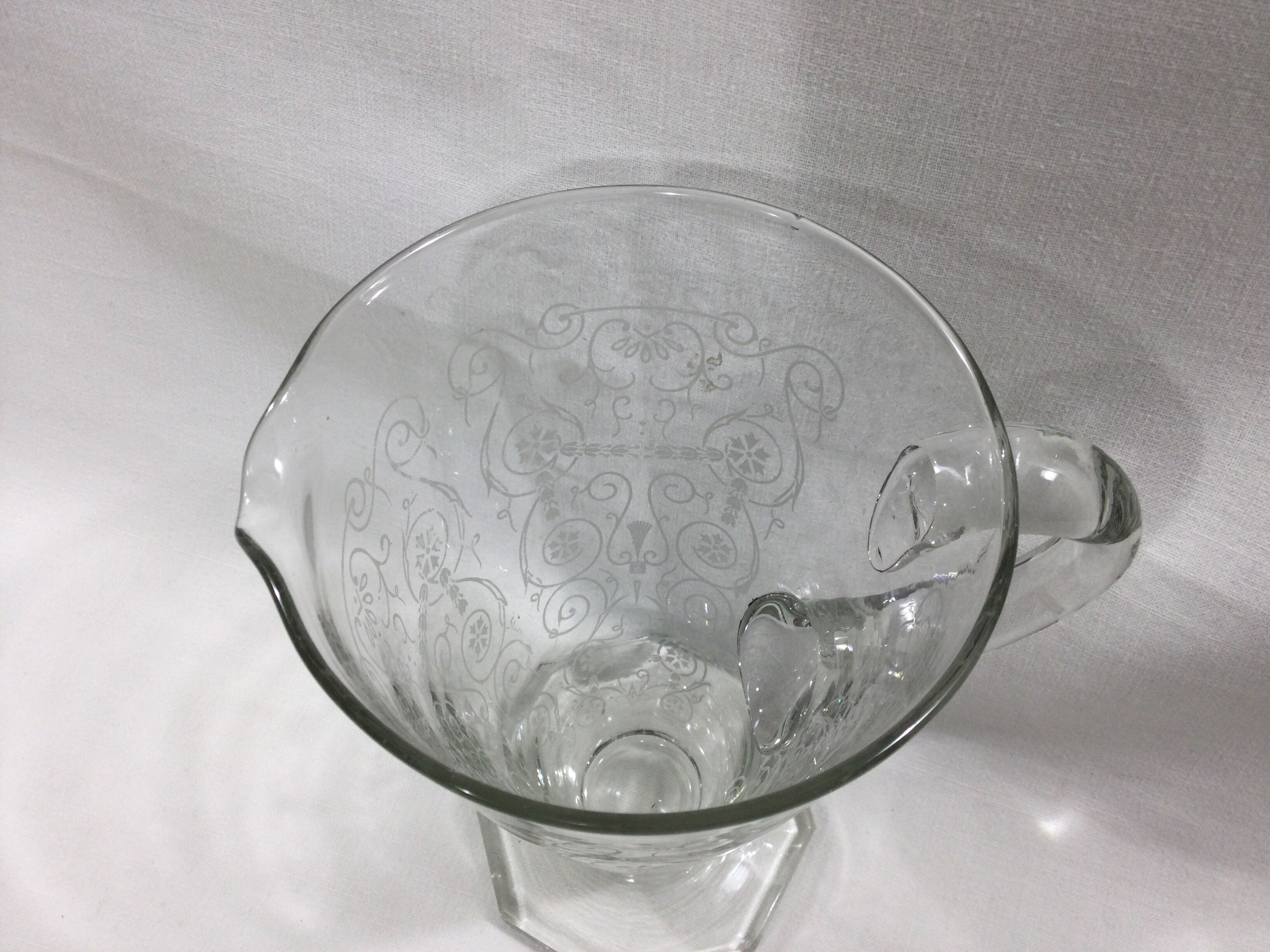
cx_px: 635
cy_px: 476
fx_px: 1137
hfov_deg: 58.4
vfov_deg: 45.4
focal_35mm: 31
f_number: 2.4
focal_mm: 3.3
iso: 25
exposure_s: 1/100
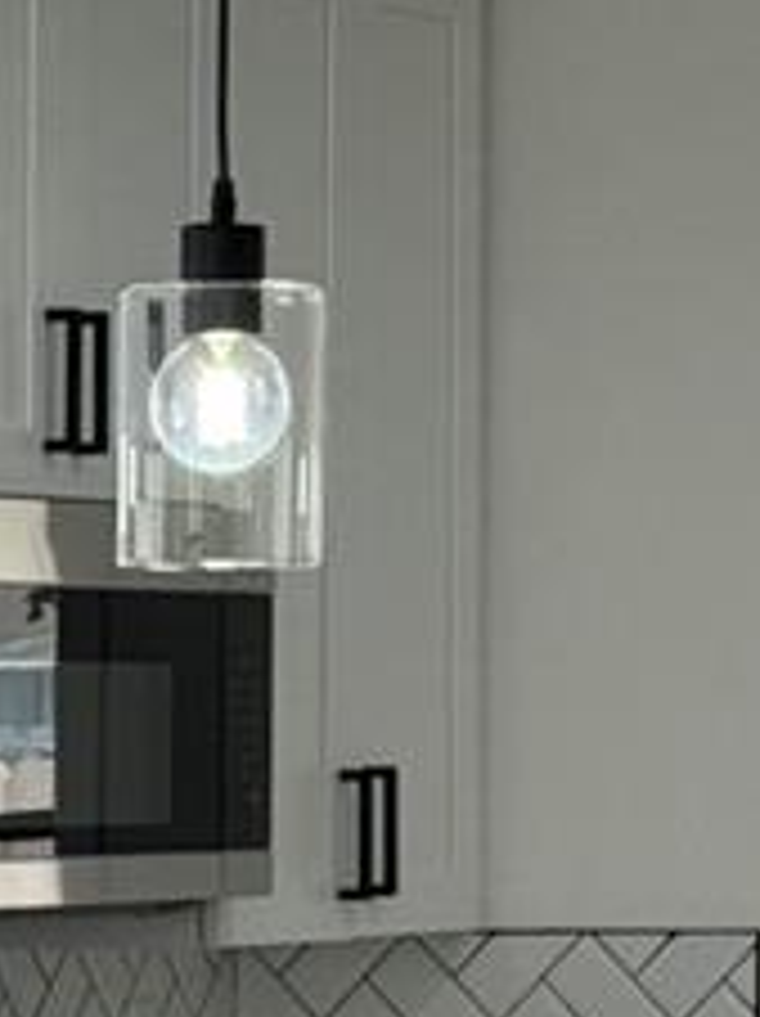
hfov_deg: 5.8
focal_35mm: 255
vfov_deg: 7.6
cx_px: -396
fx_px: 7479
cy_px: 1611
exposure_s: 1/200
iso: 50
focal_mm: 6.76
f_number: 1.78
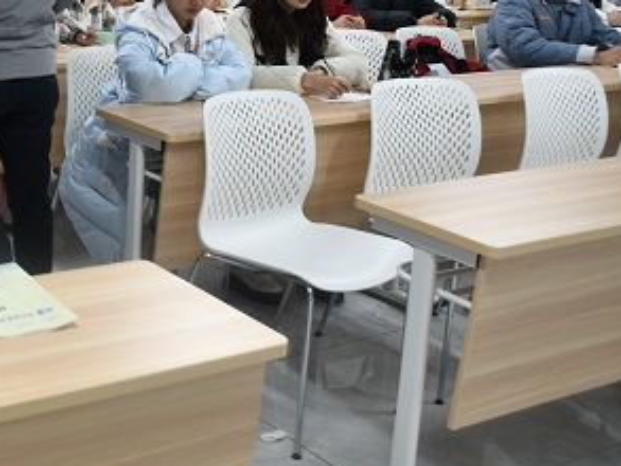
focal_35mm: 59
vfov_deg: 24.3
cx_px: 15
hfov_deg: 30.6
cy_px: 68
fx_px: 1059
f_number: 3.5
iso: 100
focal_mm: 20
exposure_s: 1/20
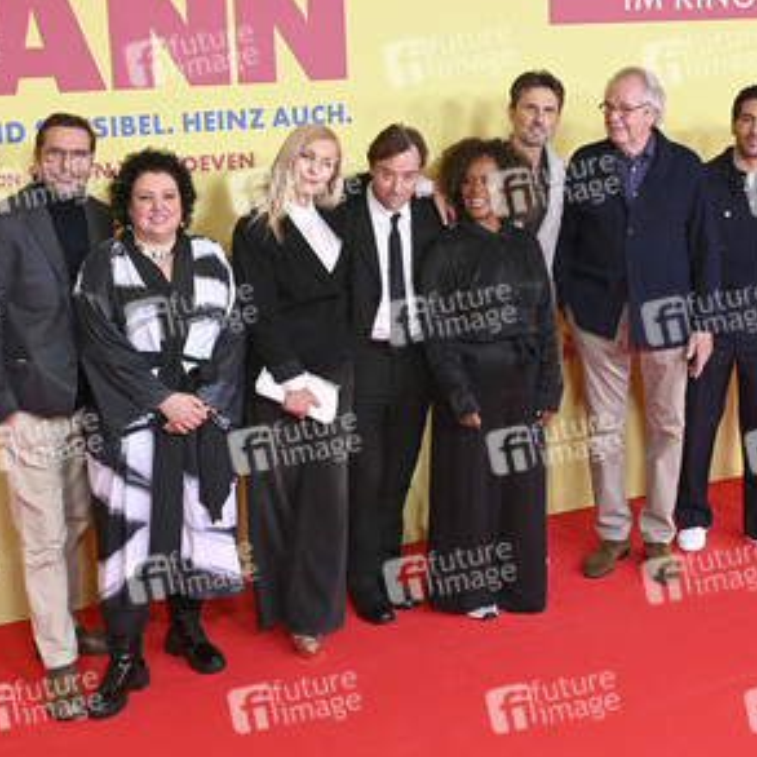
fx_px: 1163
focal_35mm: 47
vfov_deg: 36.1
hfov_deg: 35.8
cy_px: 380
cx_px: 484
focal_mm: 36
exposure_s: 1/160
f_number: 5.6
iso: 500
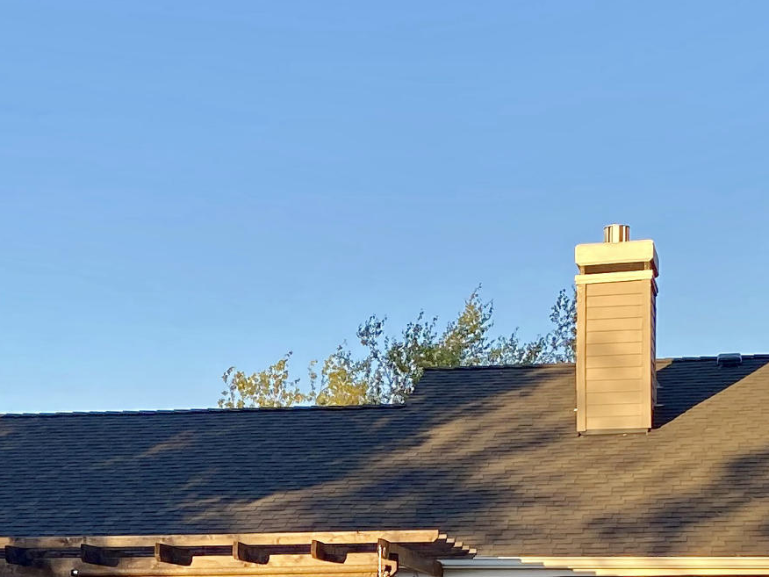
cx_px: 269
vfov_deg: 16.1
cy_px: 653
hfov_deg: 21.9
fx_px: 1977
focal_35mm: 89
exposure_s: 1/666
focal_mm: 4.25
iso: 32
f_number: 1.8
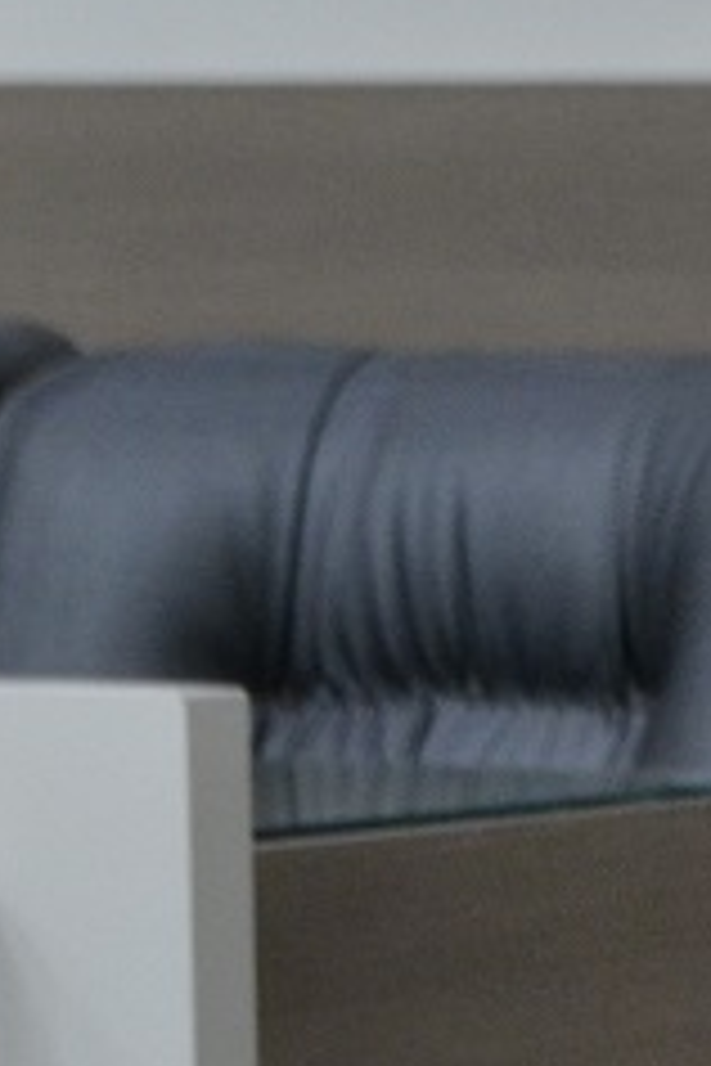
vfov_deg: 6.2
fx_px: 9746
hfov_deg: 4.1
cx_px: 1719
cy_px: 1106
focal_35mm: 329
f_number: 5.6
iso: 800
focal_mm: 40
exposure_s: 1/30
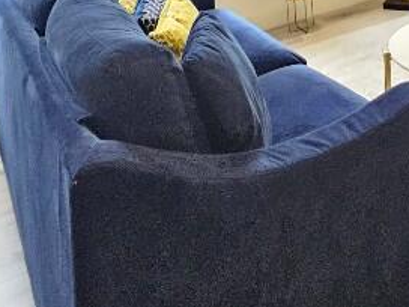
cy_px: -176
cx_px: 401
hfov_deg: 35.5
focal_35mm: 49
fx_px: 579
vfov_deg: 22.9
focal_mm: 2.2
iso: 640
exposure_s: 1/100
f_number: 2.2
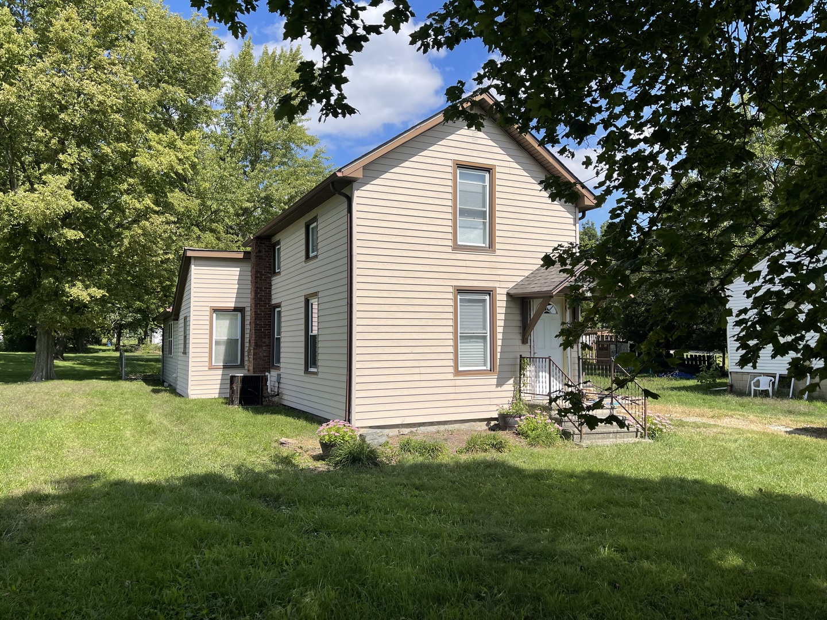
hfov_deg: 67.3
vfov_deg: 53.1
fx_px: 621
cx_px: 414
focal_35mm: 26
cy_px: 310
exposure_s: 1/3663
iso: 32
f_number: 1.6
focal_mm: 5.1
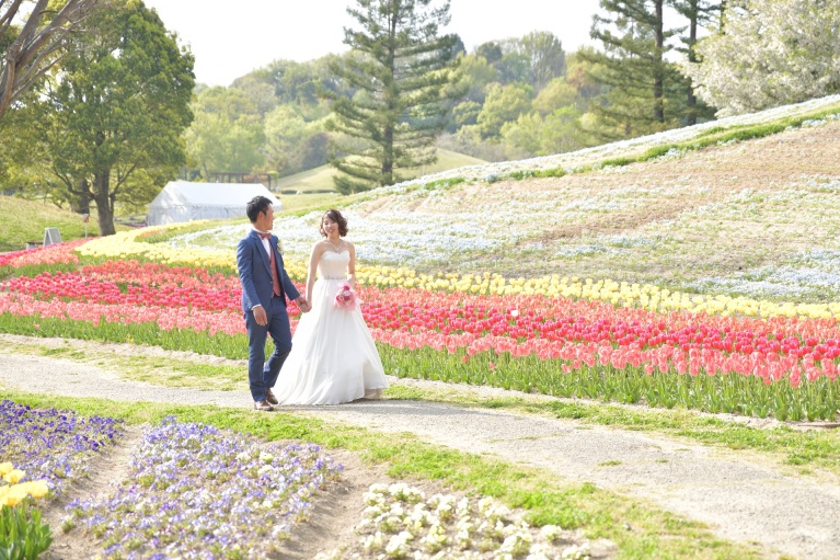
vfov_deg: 18.7
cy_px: 273
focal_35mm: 73
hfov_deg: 27.7
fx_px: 1703
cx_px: 435
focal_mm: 70
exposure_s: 1/320
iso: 64
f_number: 2.8
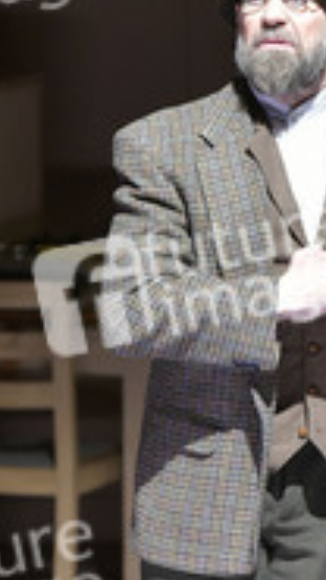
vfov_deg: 6.8
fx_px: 4874
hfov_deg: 3.8
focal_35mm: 317
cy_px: 439
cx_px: 285
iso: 2500
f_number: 4.5
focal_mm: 140
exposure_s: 1/160
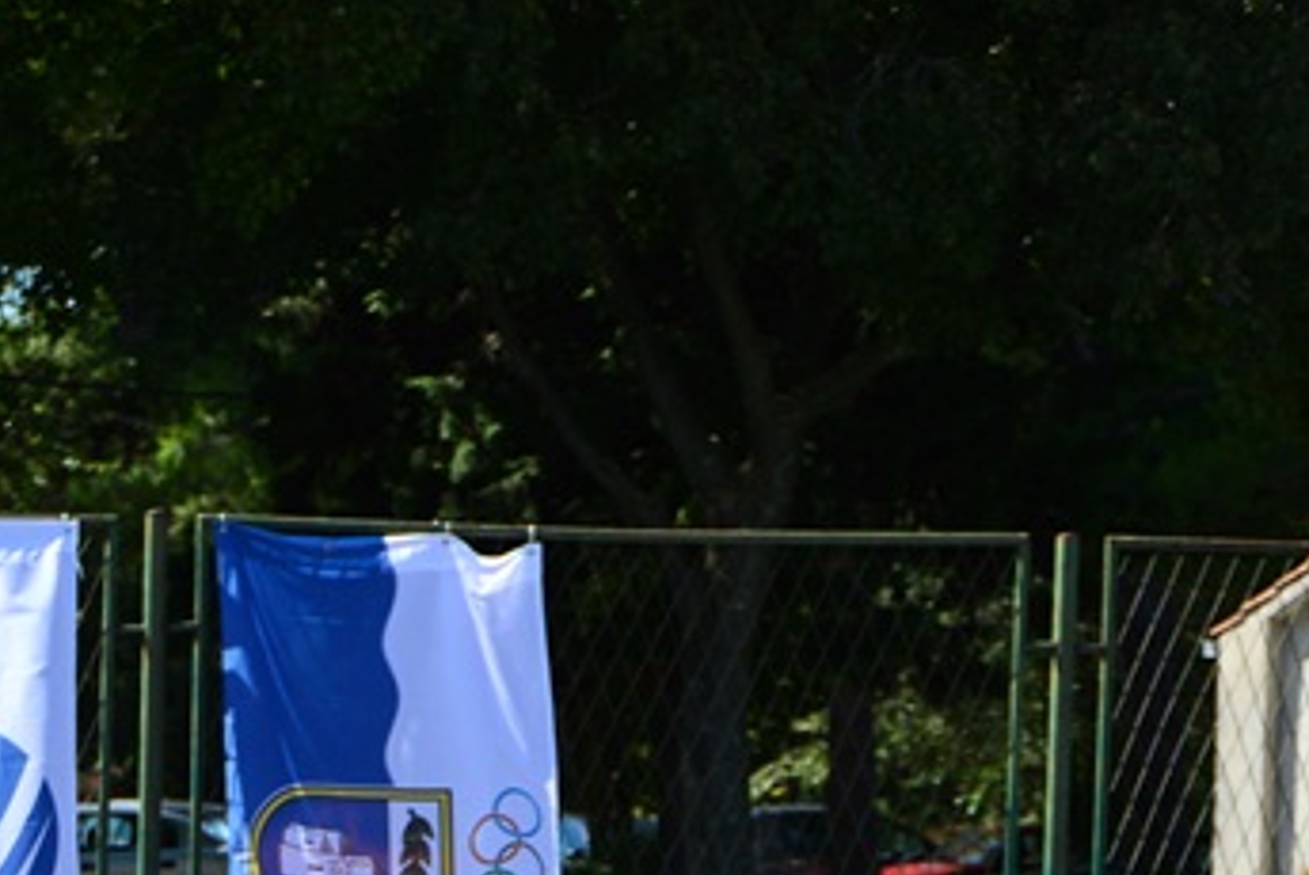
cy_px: 1206
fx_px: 5422
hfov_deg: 13.4
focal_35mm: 149
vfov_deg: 9.0
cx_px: -236
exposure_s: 1/800
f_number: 6.3
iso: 200
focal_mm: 50
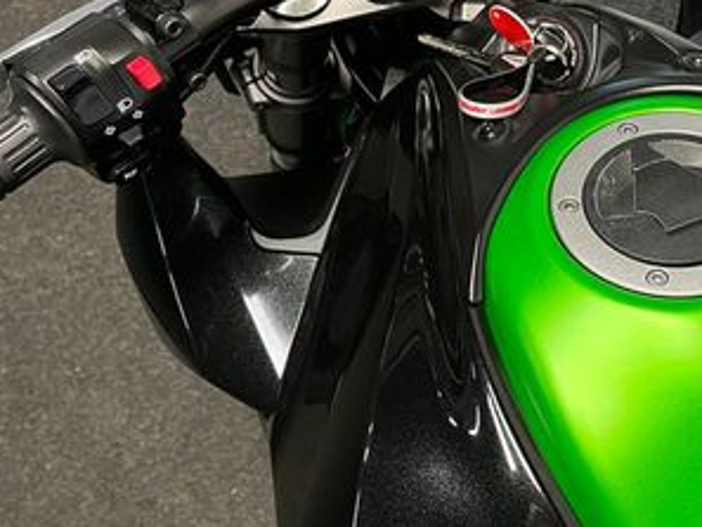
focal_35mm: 56
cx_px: 607
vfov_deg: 26.0
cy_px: 196
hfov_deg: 32.9
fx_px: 1136
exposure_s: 1/50
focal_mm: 5.1
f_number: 1.6
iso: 125
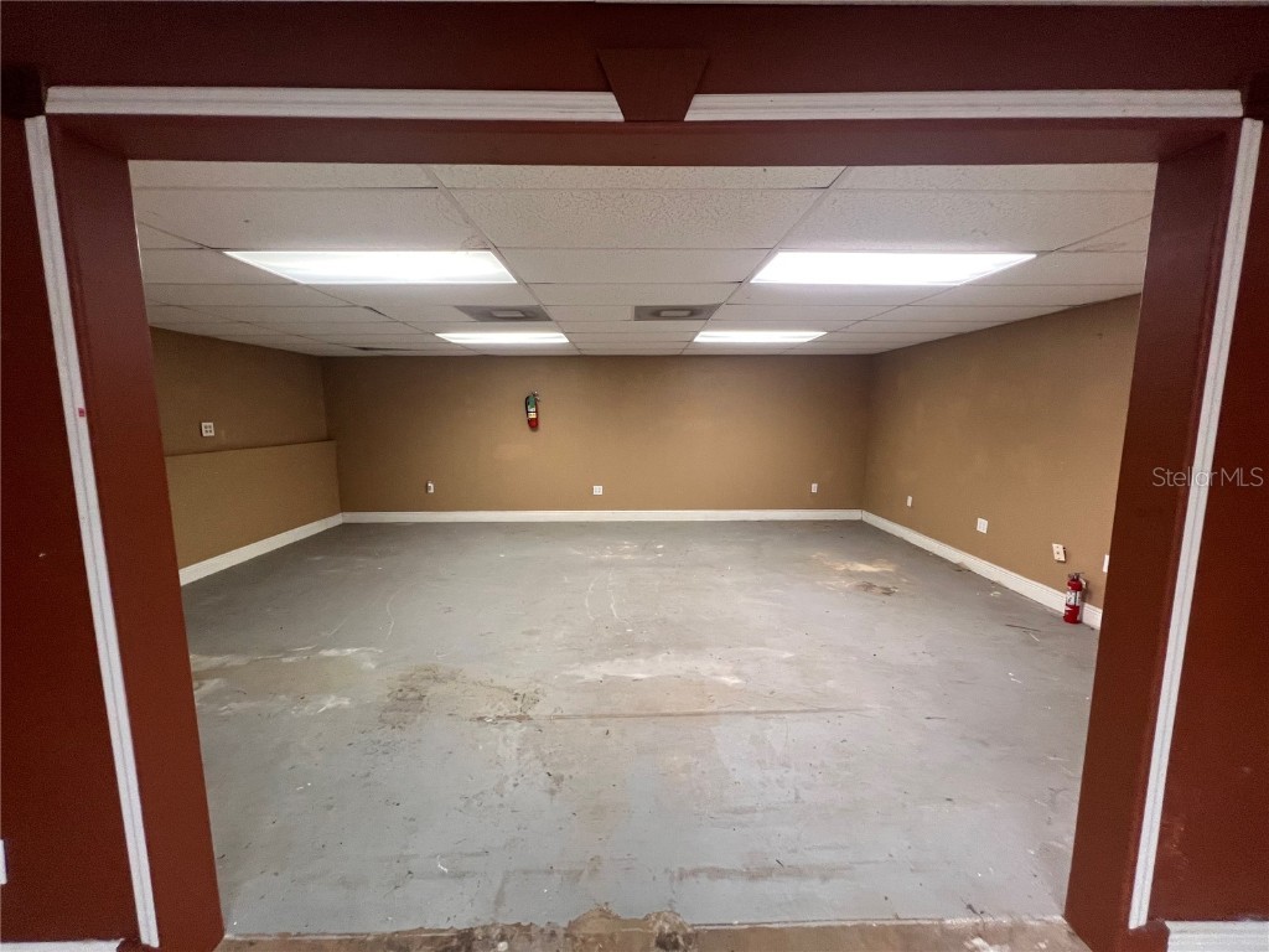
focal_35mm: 13
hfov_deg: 106.2
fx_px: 477
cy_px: 476
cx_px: 634
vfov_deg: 89.9
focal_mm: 1.57
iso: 160
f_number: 1.8
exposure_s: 1/60
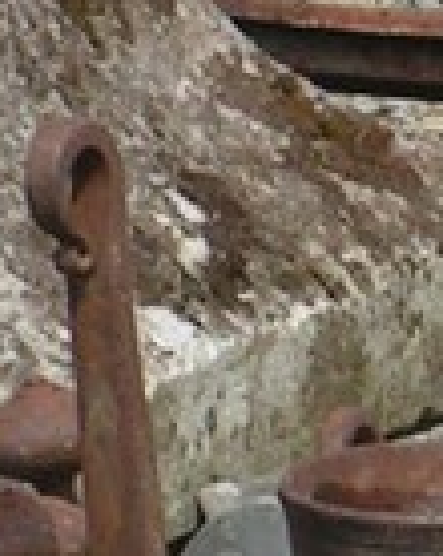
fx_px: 15489
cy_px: 127
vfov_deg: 2.1
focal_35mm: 943
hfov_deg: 1.6
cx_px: 1309
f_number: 6.3
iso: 50
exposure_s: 1/320
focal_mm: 19.1
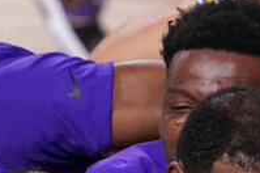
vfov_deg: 0.5
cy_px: 351
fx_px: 19202
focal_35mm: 2663
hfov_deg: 0.8
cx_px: 263
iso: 8000
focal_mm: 441
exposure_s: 1/1000
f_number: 6.3
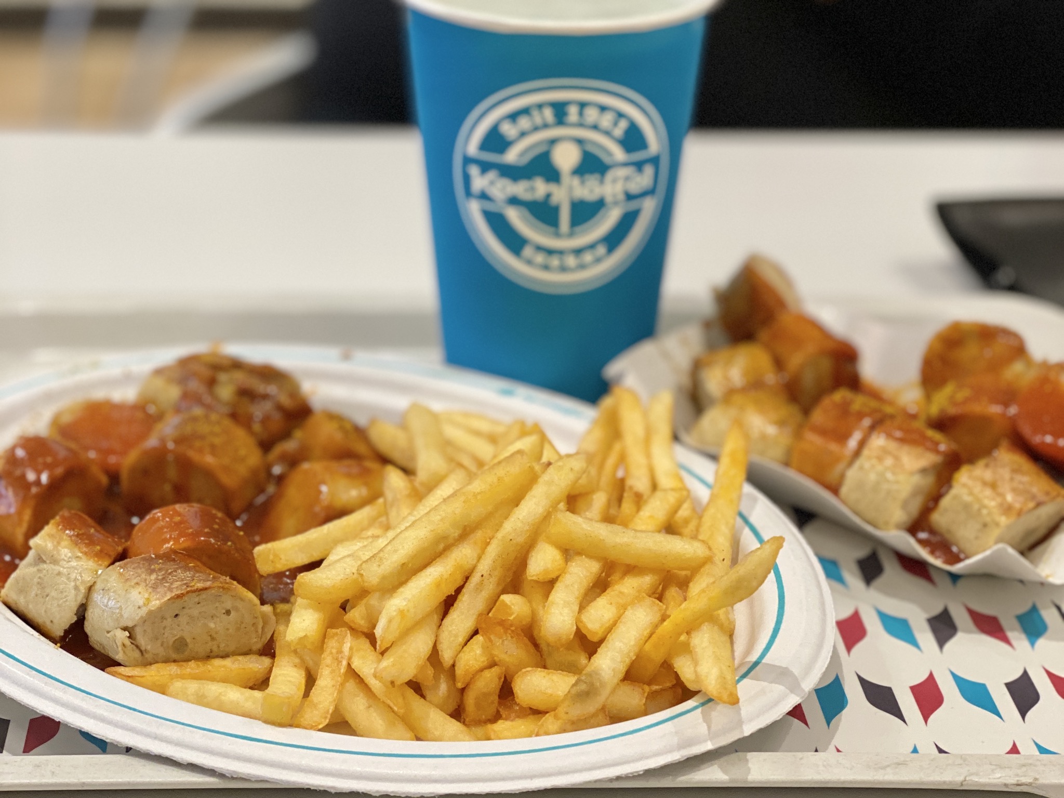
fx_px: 1598
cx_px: 532
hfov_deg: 36.8
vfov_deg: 28.0
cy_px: 399
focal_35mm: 52
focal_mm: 6
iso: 160
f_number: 2
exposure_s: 1/100
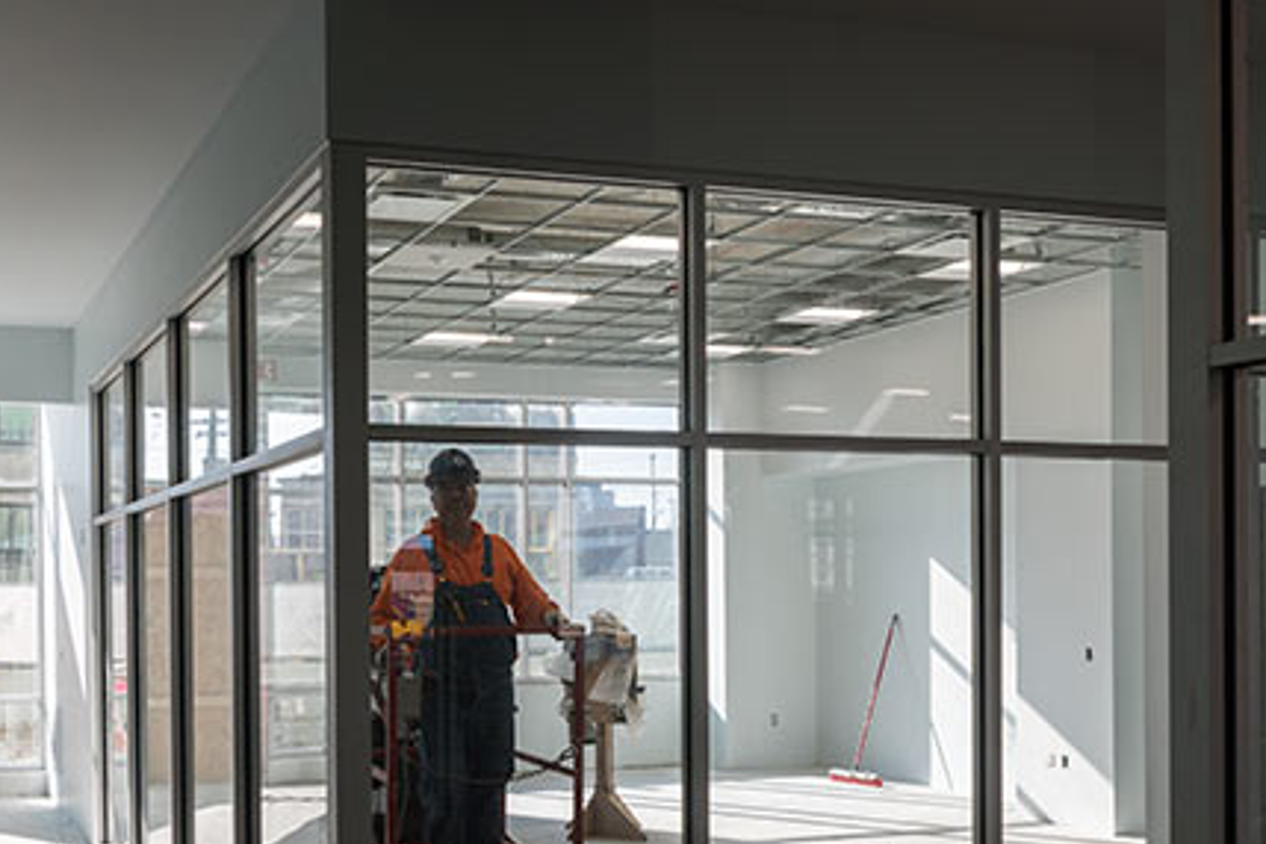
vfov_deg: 31.3
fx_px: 1477
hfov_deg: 45.8
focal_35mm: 42
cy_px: 634
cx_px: 431
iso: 400
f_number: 8
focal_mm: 24
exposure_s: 1/250
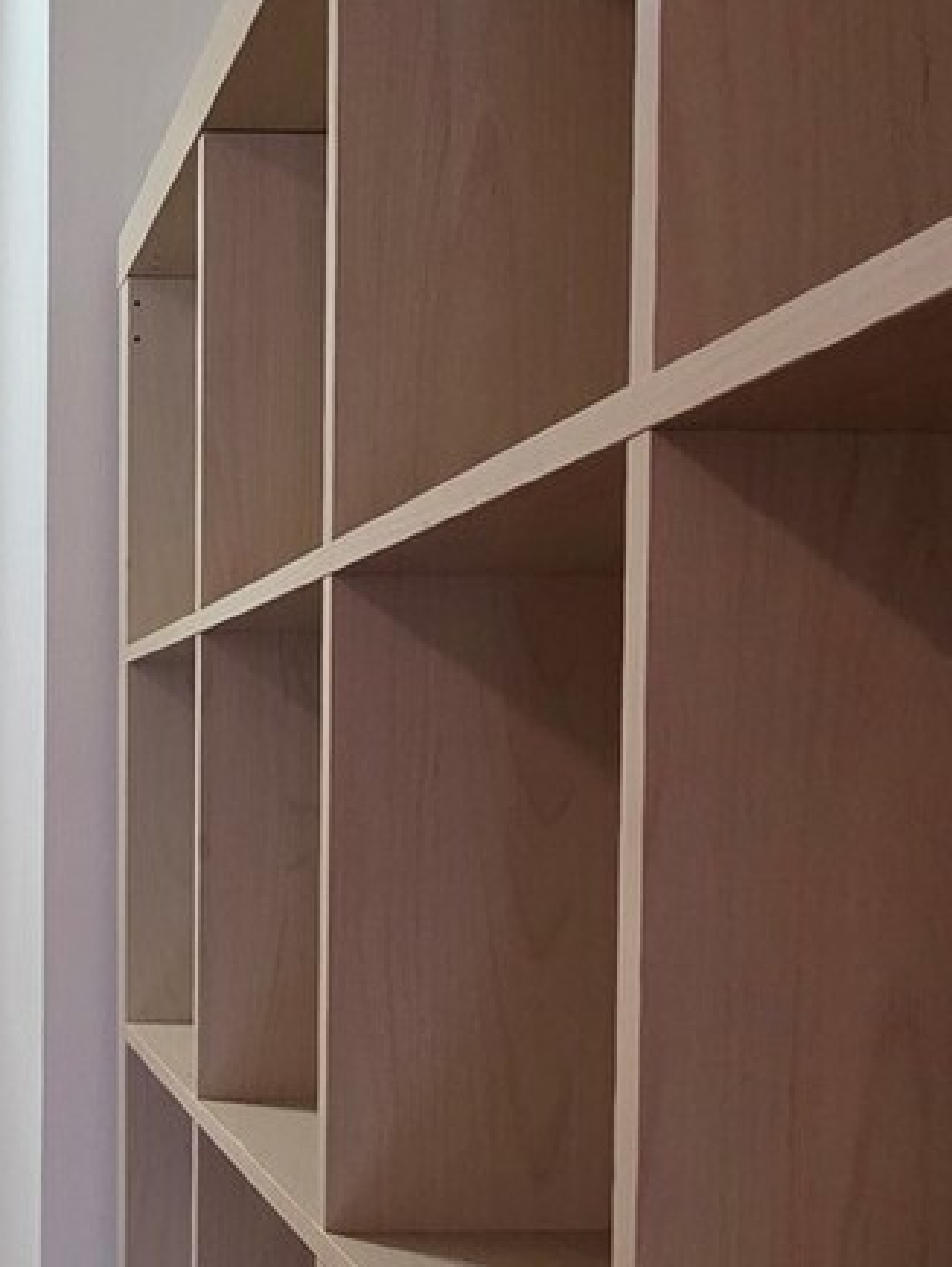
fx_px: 1574
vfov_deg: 43.3
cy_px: 824
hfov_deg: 30.8
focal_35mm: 43
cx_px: -38
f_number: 1.9
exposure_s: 1/120
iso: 320
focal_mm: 2.2
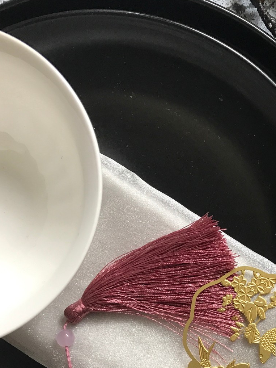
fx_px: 499
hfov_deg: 30.5
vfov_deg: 38.6
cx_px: 198
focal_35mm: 47
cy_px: 304
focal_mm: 3.99
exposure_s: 1/33
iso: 40
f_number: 1.8
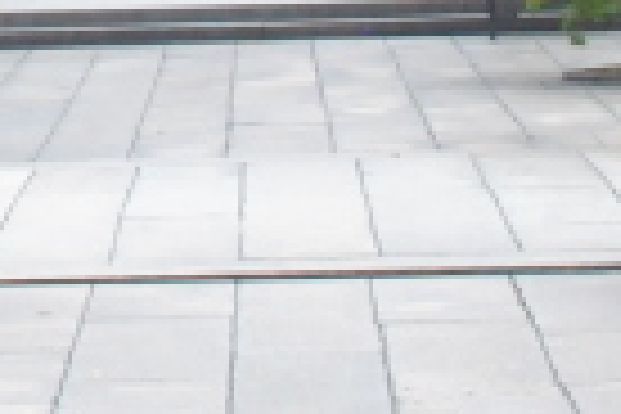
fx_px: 5946
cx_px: -630
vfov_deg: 3.9
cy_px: -632
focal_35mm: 345
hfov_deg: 5.8
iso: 800
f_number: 7.1
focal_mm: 31
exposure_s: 1/500
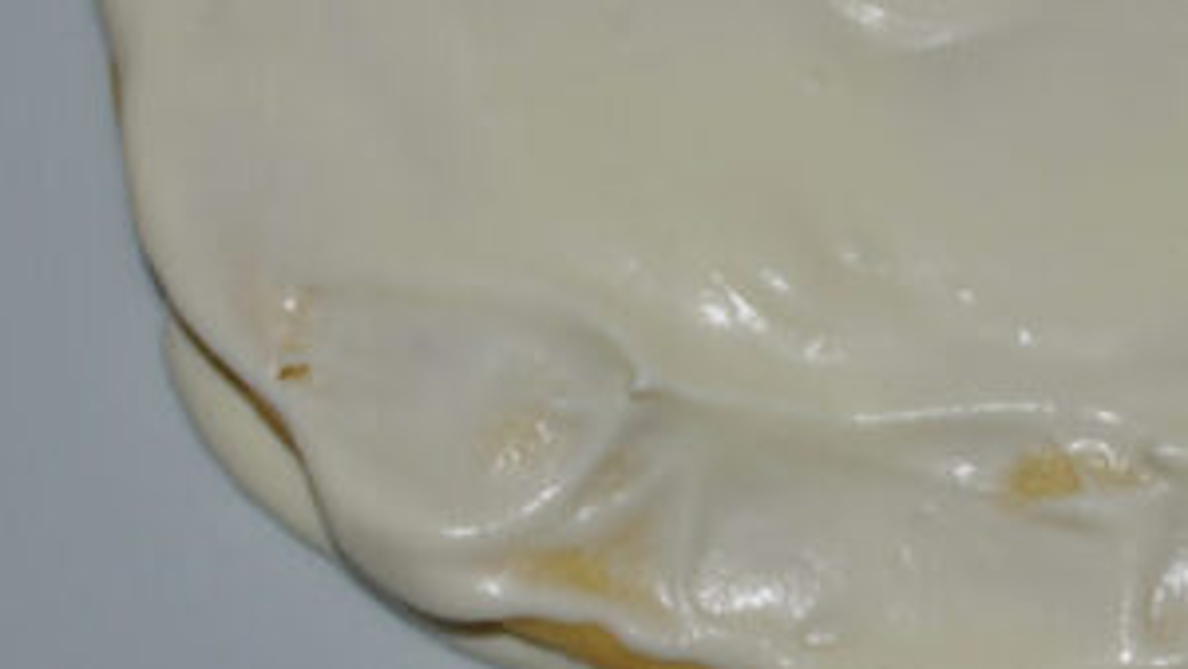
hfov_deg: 24.0
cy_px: 69
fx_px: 2773
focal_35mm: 88
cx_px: 875
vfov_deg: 13.6
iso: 100
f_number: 8
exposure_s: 1/60
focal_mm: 24
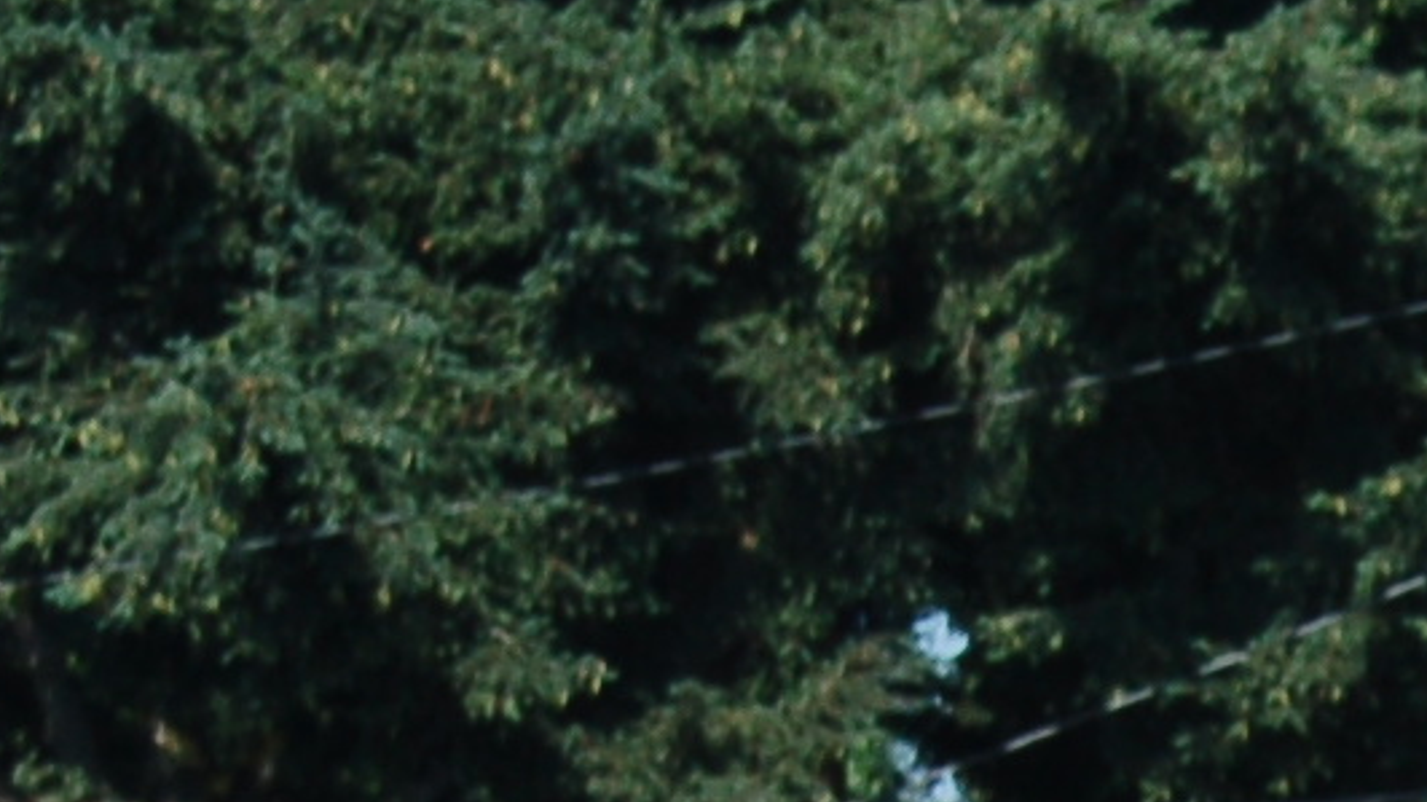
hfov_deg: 3.2
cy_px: 2374
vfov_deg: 1.8
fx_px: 25194
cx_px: 3954
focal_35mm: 666
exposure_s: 1/250
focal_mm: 75
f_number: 10
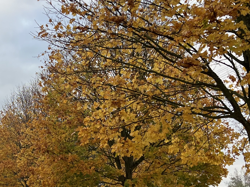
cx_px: 38
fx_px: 556
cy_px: 83
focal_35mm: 77
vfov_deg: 19.1
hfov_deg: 24.8
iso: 50
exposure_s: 1/658
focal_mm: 5.7
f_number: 1.5
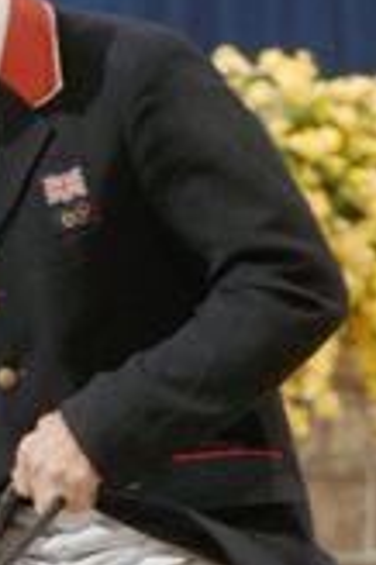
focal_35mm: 1055
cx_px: -143
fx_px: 16562
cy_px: 648
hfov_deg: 1.3
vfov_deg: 2.0
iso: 200
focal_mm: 180
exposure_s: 1/250
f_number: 5
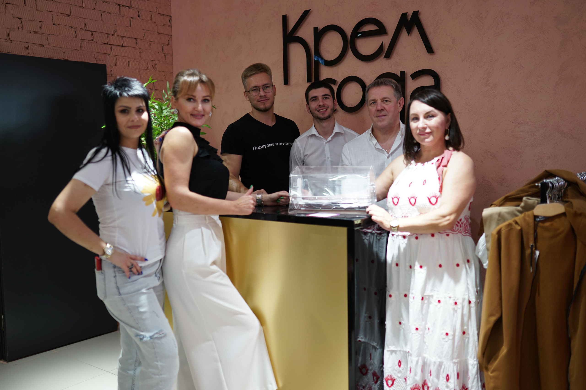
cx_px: 293
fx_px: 570
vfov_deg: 37.9
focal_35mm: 35
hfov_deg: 54.4
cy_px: 195
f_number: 1.6
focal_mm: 35
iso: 200
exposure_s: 1/160
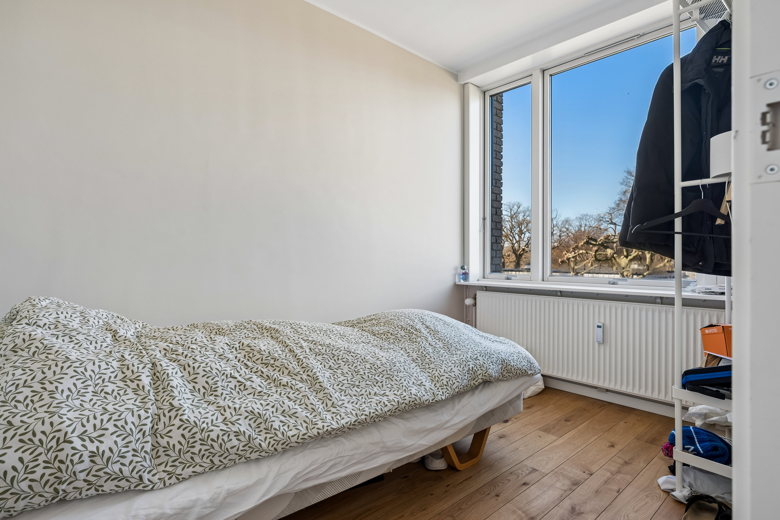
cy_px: 260
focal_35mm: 18
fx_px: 401
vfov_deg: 65.9
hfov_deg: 88.4
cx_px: 390
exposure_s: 1/50
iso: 400
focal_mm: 18.5
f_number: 6.3
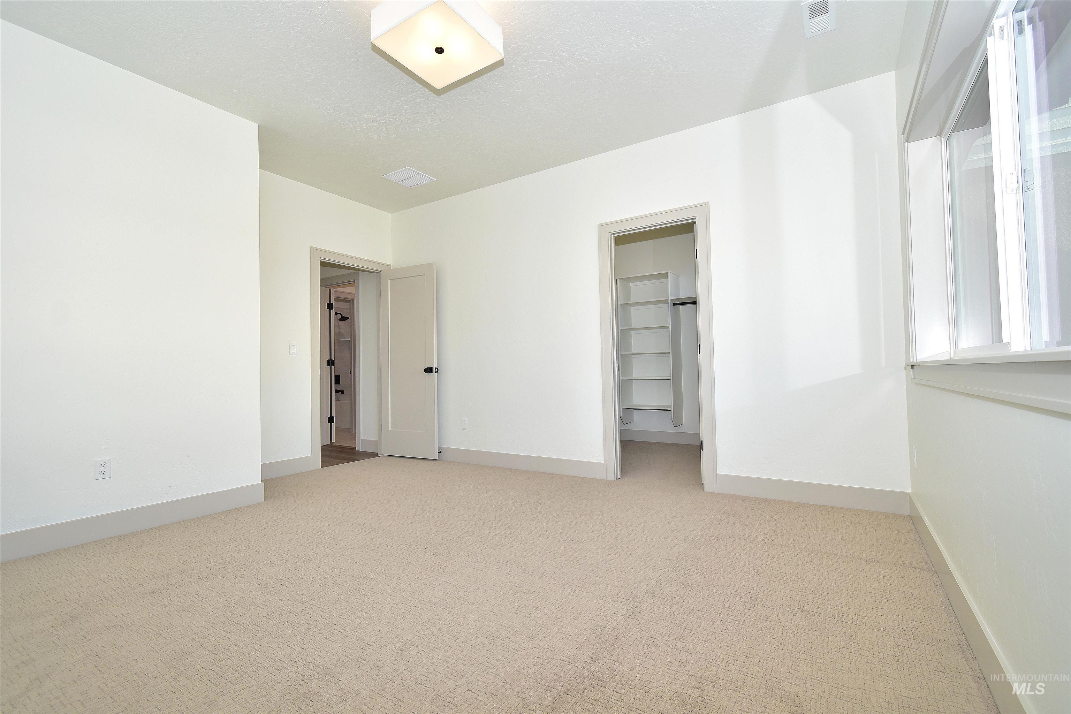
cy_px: 357
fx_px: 446
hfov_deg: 100.4
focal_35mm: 15
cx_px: 536
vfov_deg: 77.3
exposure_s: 1/125
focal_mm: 10
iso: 200
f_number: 5.6
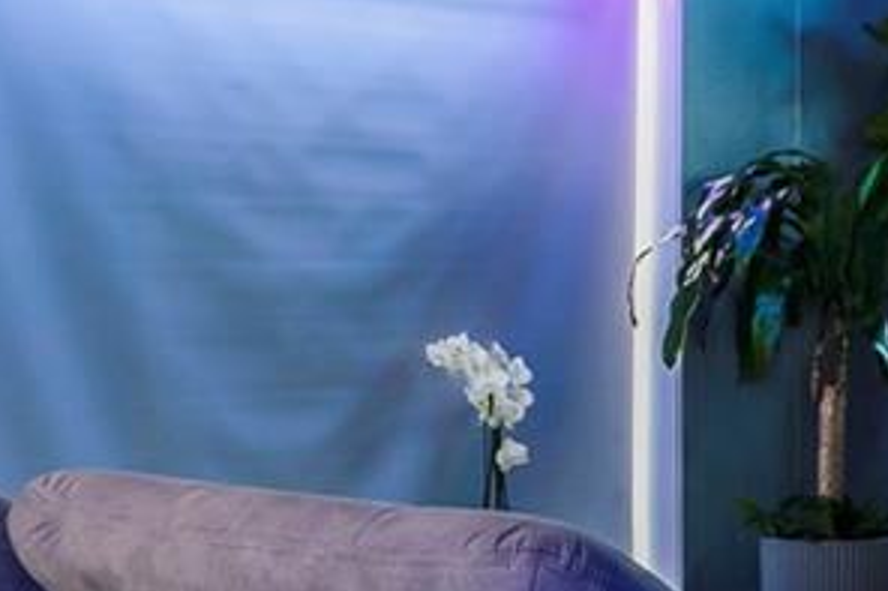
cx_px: 1188
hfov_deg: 17.6
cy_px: 417
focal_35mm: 108
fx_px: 2662
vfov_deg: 12.6
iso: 250
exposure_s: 1/6
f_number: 5.6
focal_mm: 20
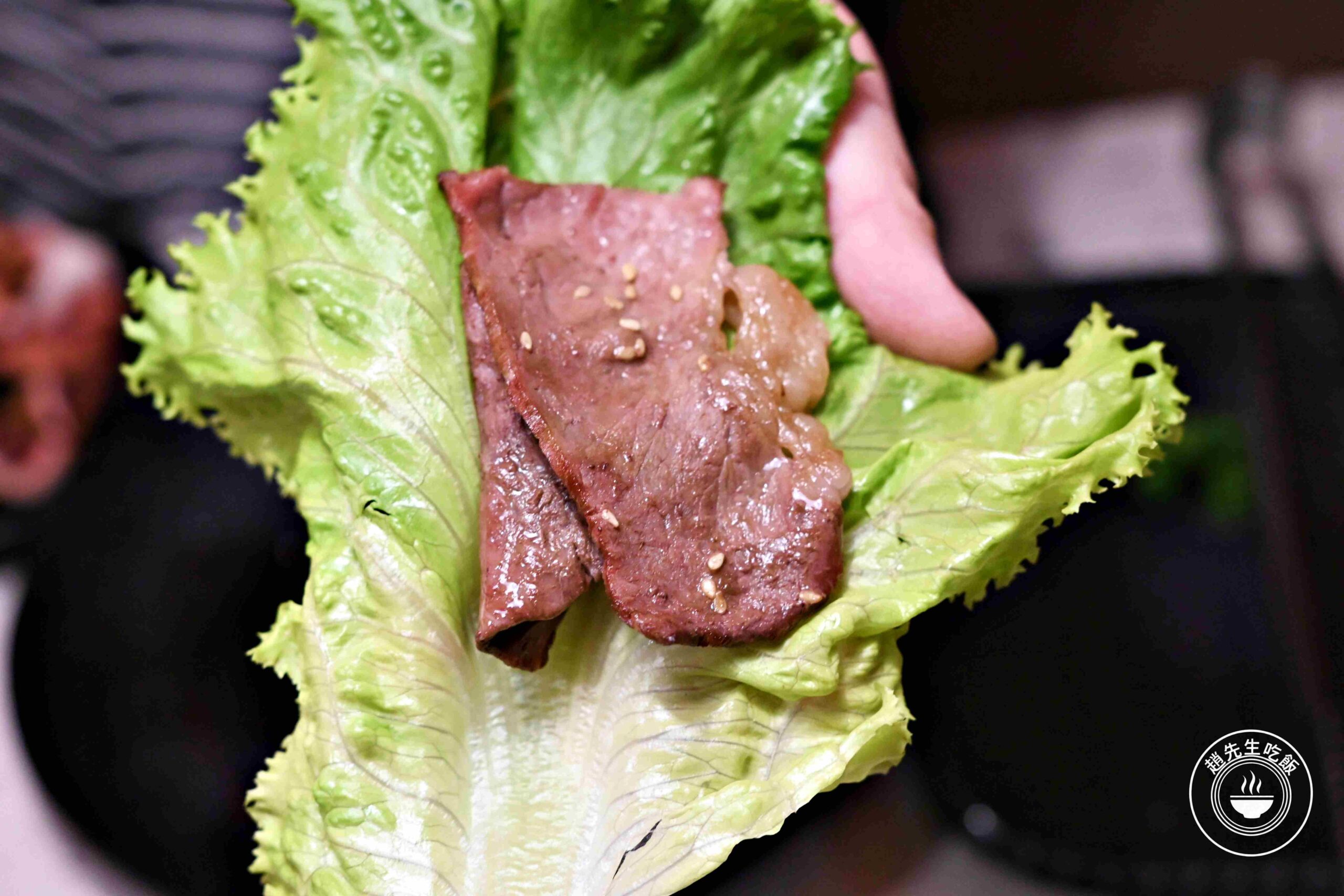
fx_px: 2800
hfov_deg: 27.0
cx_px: 672
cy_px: 448
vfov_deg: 18.2
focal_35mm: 75
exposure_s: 1/160
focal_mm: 50
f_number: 3.2
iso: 2500
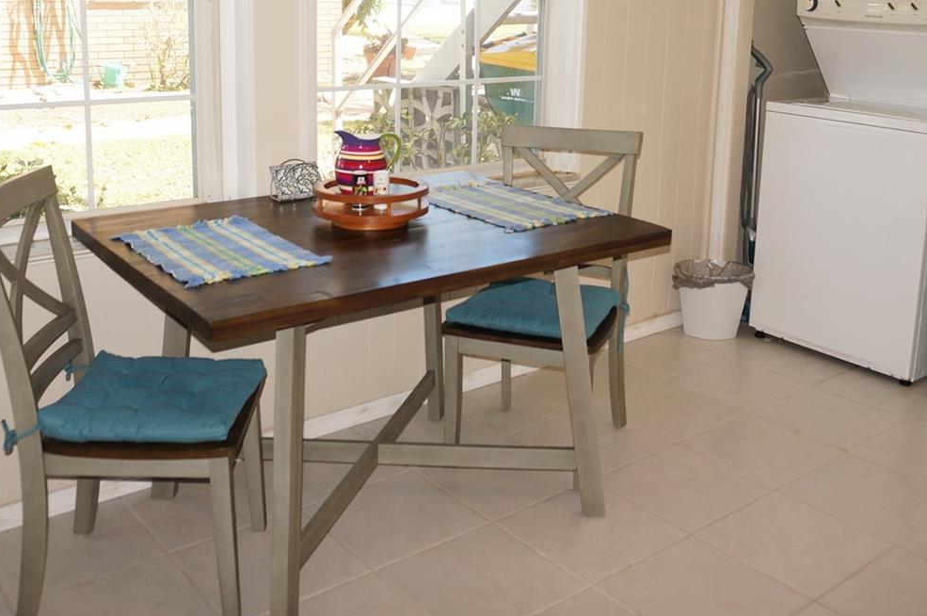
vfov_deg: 33.6
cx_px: 499
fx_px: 1003
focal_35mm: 39
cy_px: 168
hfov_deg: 49.6
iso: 250
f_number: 4
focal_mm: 16
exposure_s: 1/160
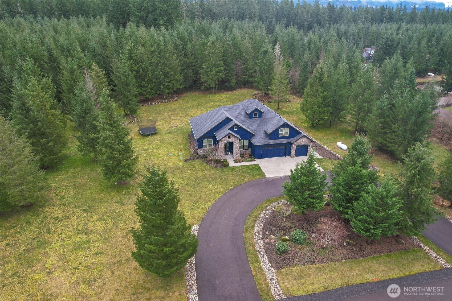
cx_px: 226
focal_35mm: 22
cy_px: 150
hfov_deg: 78.6
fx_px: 276
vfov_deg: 57.2
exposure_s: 1/100
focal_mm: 8.38
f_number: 2.8
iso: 100
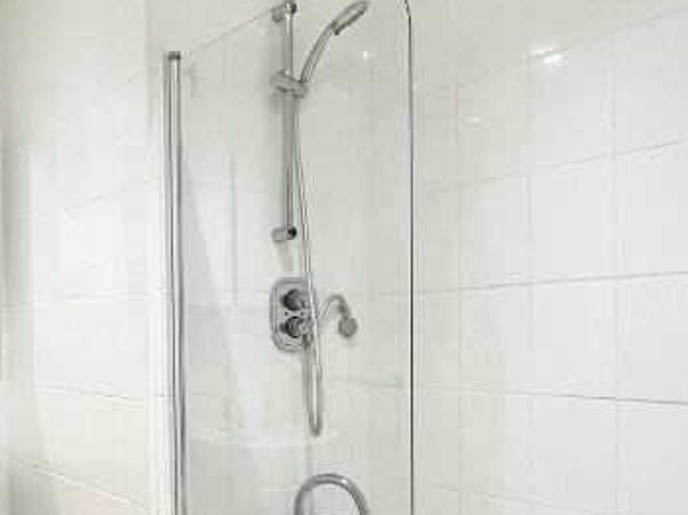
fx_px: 814
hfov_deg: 45.2
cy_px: 366
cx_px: 238
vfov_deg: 34.6
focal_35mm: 41
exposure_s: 1/100
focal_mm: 2.22
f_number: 2.2
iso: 125
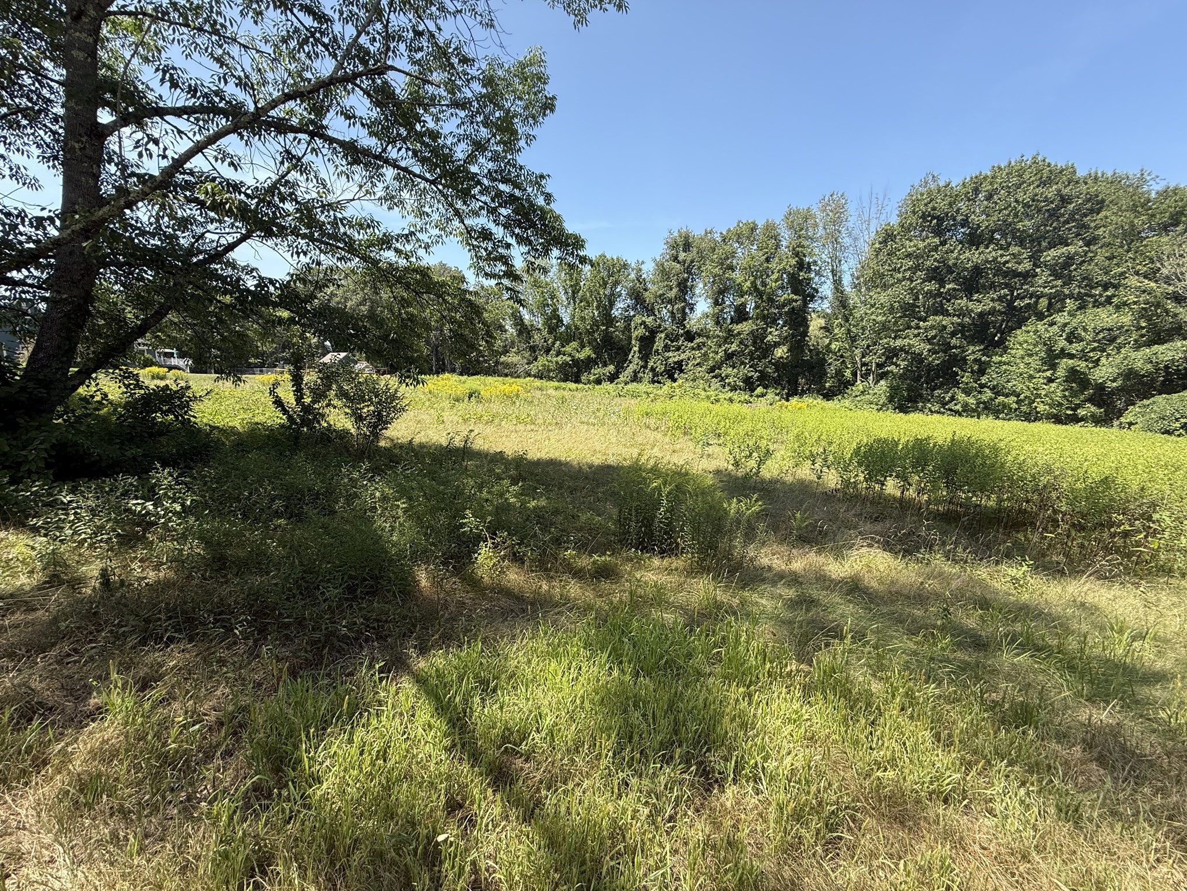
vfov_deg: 85.7
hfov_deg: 102.1
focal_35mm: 14
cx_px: 594
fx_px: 480
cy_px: 446
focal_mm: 2.22
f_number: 2.2
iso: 50
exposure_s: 1/585
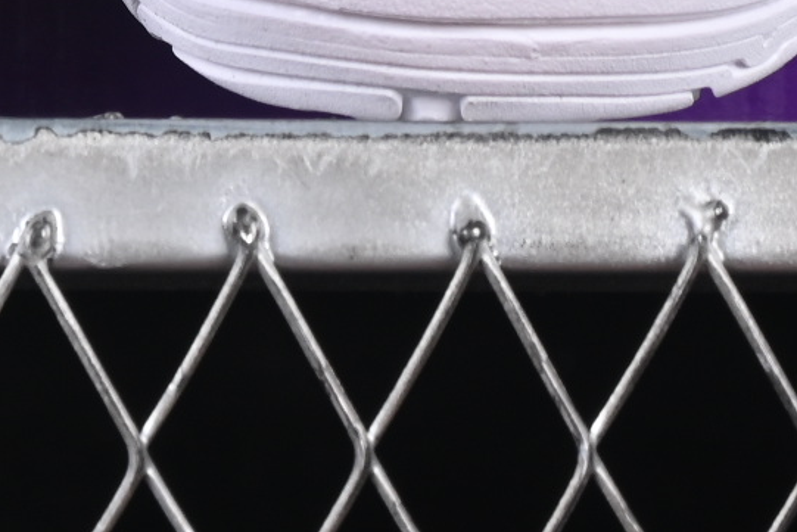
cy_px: -740
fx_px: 8547
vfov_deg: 3.5
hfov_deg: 5.3
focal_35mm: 386
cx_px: 44
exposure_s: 1/60
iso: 160
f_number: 6.3
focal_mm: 50
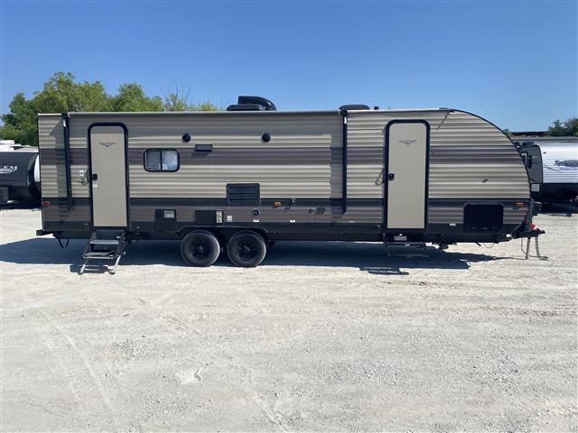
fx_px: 434
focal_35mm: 26
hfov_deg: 67.3
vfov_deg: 53.1
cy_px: 216
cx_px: 289
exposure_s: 1/5025
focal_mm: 4.25
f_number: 1.8
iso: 32
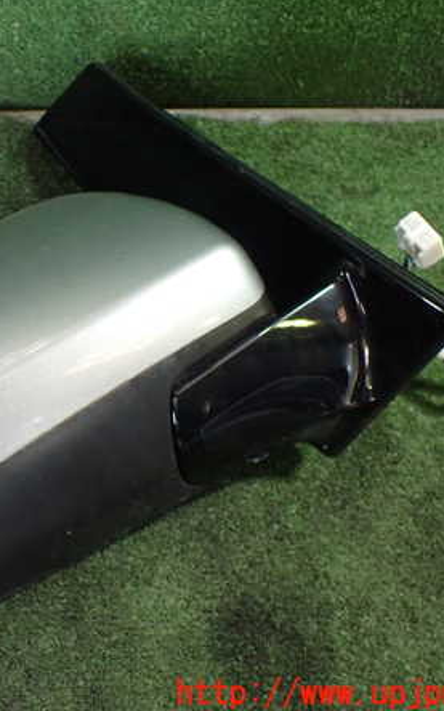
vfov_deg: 46.2
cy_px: 354
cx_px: 58
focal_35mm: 43
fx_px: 834
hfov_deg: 28.8
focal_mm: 5.4
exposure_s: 1/125
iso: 800
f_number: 2.3
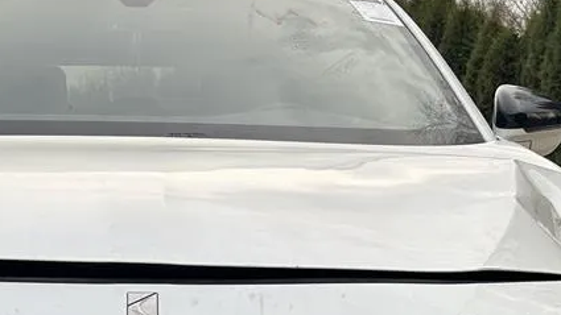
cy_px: 484
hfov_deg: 26.4
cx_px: 193
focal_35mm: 80
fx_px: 1190
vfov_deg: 14.1
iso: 50
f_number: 1.5
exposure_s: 1/518
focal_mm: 5.7
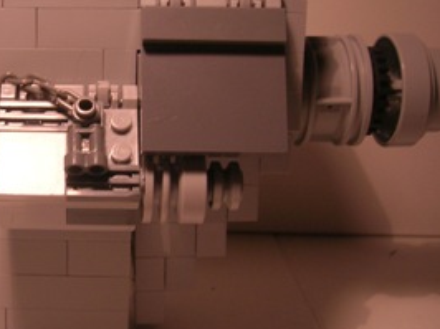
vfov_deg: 22.9
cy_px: 148
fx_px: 813
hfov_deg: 29.4
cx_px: 74
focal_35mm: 64
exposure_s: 1/68.4
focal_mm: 5.7
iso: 50
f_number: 2.9
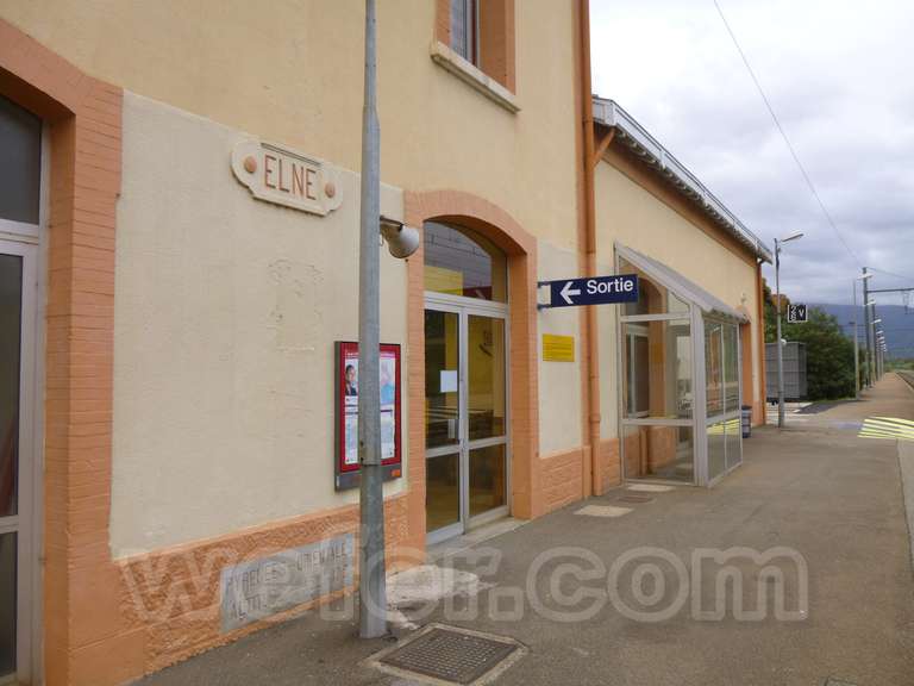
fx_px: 660
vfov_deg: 54.9
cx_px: 457
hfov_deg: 69.4
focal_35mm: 25
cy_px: 343
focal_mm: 4.5
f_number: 3.1
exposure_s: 1/80
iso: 100
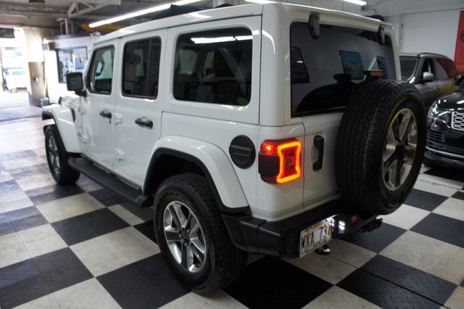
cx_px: 232
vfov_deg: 47.9
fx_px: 348
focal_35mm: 27
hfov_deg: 67.4
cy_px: 154
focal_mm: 18
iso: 200
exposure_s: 1/30
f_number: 3.5
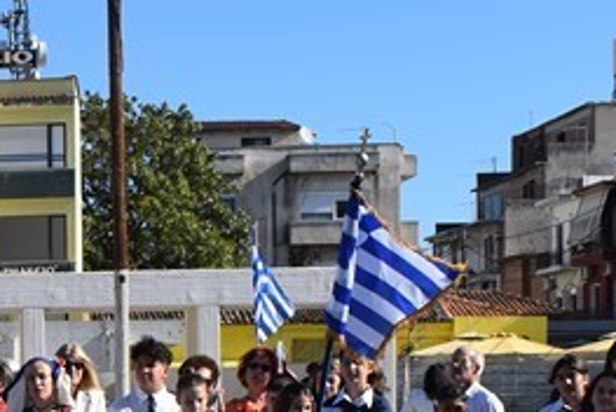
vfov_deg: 12.7
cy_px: 535
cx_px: -180
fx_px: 1799
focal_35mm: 105
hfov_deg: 18.2
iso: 200
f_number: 10
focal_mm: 18
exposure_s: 1/400
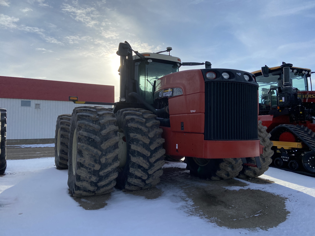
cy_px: 118
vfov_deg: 53.1
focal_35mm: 26
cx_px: 158
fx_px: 237
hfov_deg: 67.3
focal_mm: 4.25
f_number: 1.8
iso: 32
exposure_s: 1/4444
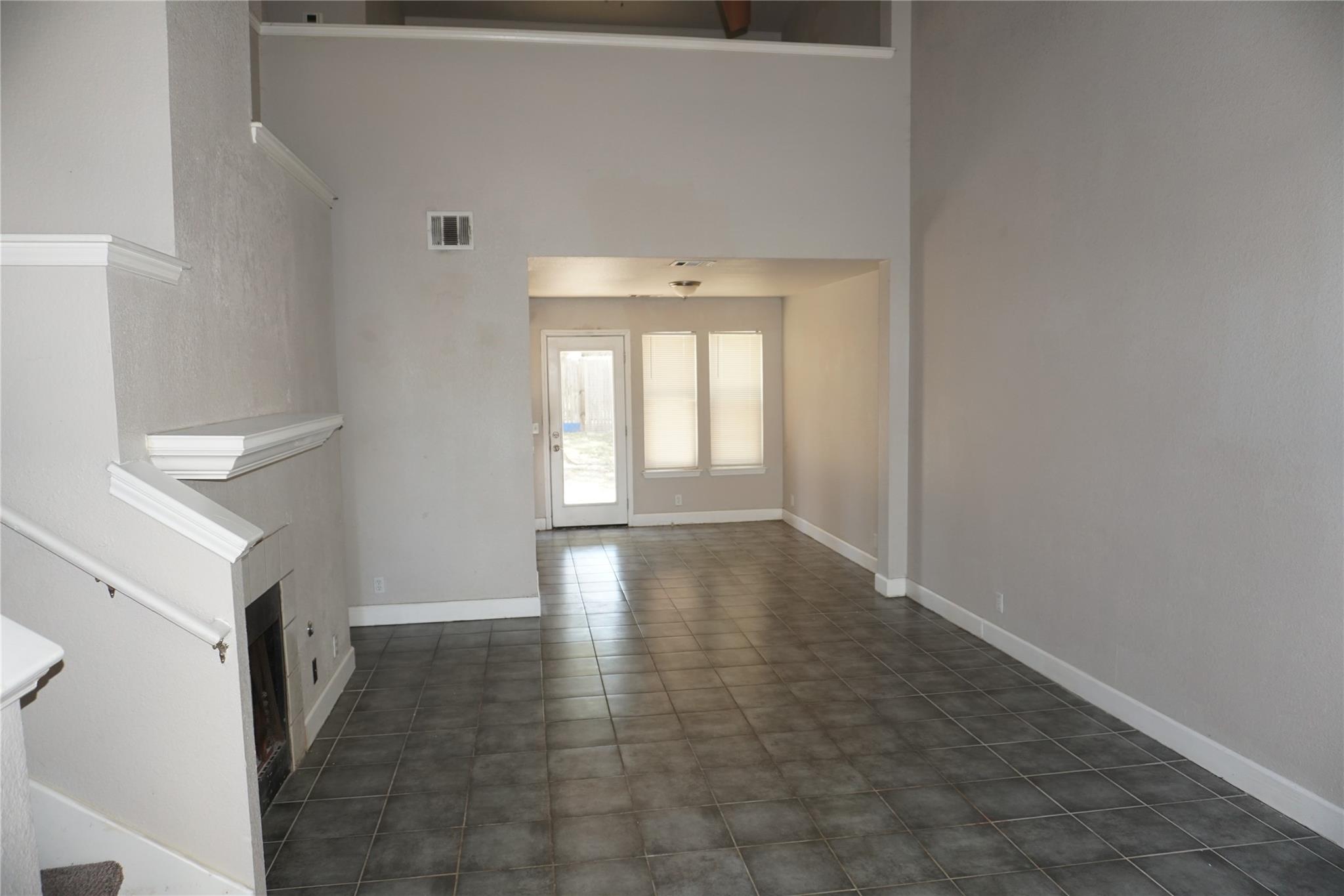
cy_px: 448
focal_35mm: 24
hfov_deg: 73.7
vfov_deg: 53.1
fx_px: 896
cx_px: 672
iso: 320
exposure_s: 1/60
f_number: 3.5
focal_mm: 16
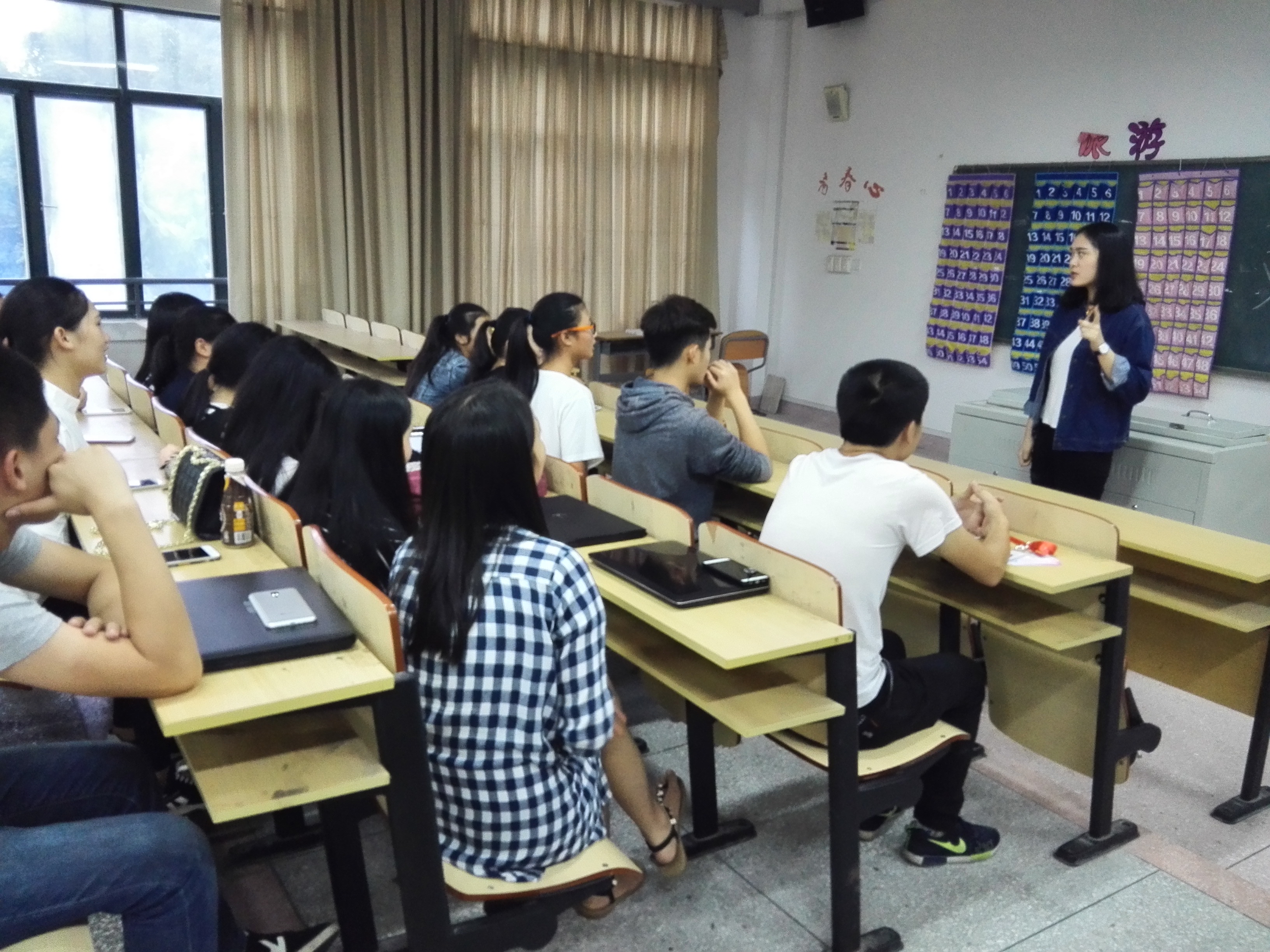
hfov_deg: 61.7
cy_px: 476
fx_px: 1064
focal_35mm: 29
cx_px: 635
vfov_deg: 48.2
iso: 320
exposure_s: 1/33.4
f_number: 2
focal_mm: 3.8
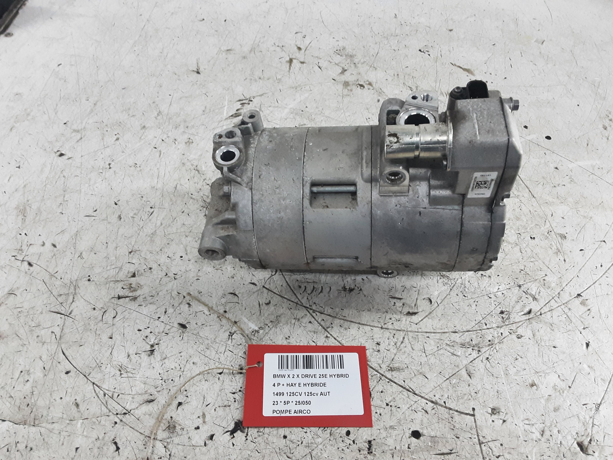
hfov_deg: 65.3
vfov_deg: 51.4
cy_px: 230
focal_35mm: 27
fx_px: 478
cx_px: 306
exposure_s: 1/50
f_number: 1.9
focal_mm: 2.91
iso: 200
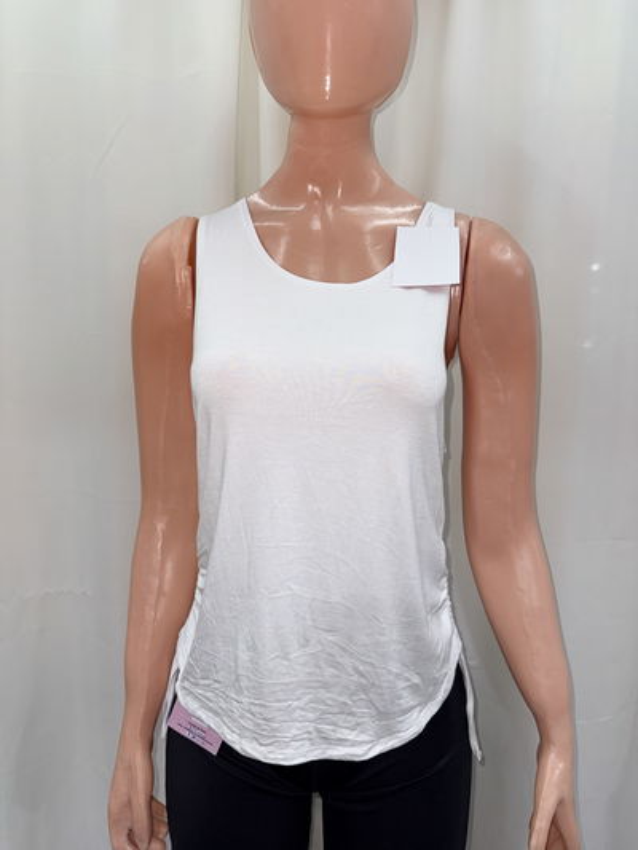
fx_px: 590
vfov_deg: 71.6
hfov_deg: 56.8
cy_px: 425
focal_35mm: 24
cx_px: 319
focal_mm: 6.76
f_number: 1.78
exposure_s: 1/160
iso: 50
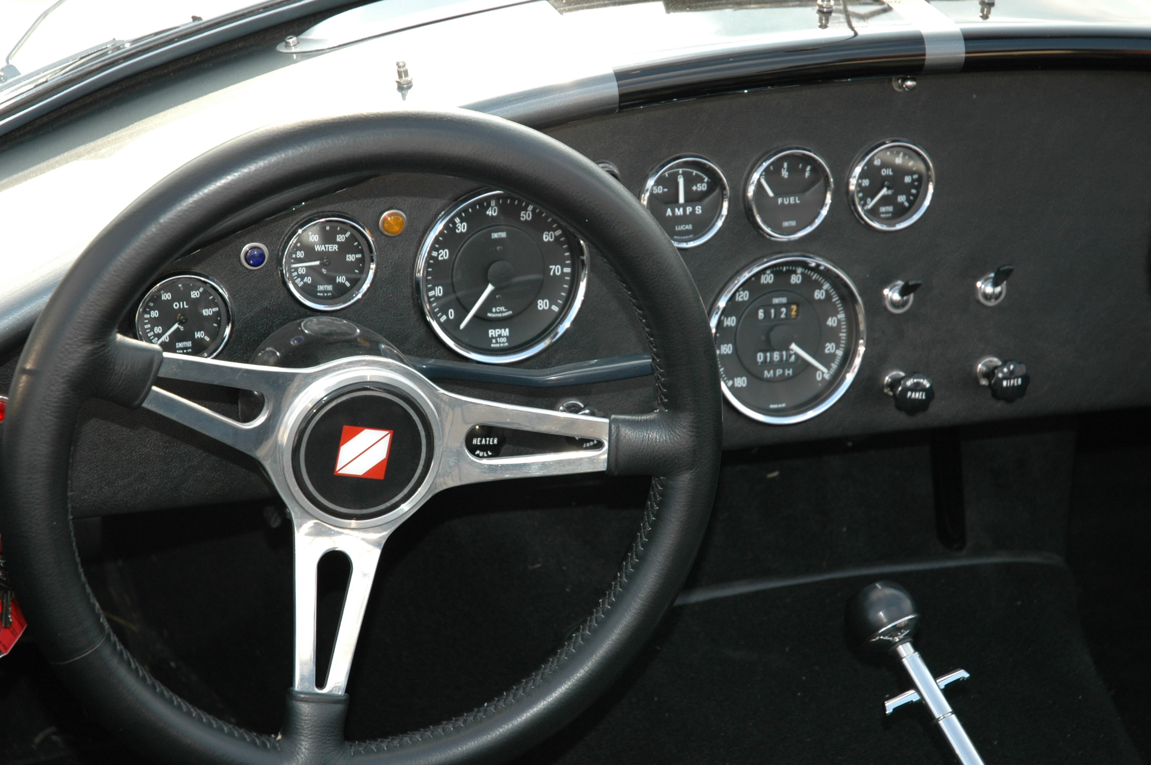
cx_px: 576
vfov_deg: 16.5
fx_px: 2635
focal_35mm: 82
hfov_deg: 24.6
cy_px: 382
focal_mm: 55
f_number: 4.5
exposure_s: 1/200
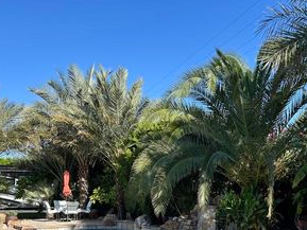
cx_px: 189
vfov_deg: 31.1
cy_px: 194
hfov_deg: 41.8
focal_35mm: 45
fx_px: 399
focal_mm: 5.7
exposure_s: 1/1901
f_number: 1.5
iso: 50
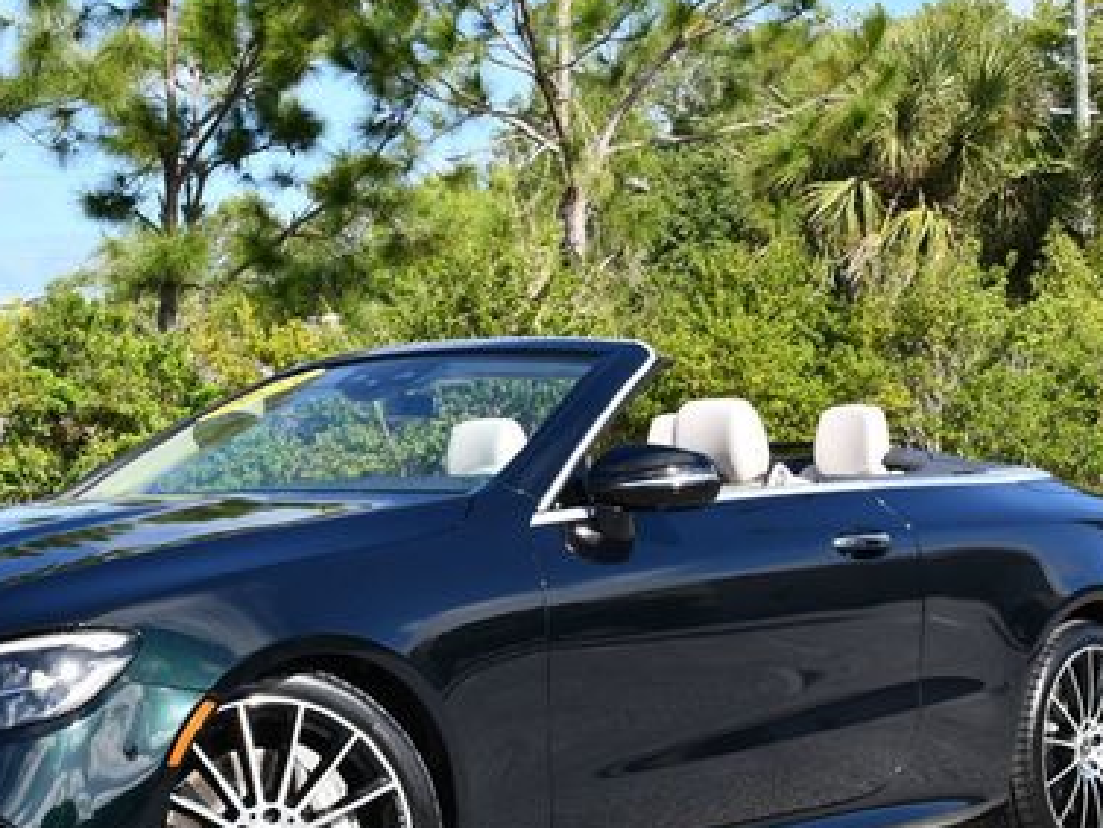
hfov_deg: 22.9
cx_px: 348
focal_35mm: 85
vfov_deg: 17.4
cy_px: 489
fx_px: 2709
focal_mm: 26
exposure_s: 1/250
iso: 160
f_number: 8
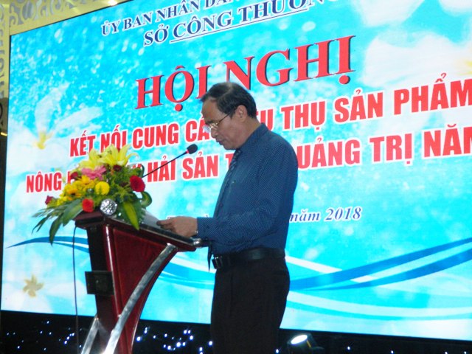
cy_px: 177
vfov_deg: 17.6
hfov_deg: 23.3
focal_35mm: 84
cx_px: 236
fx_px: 1145
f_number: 4.2
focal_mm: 15.1
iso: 250
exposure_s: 1/50
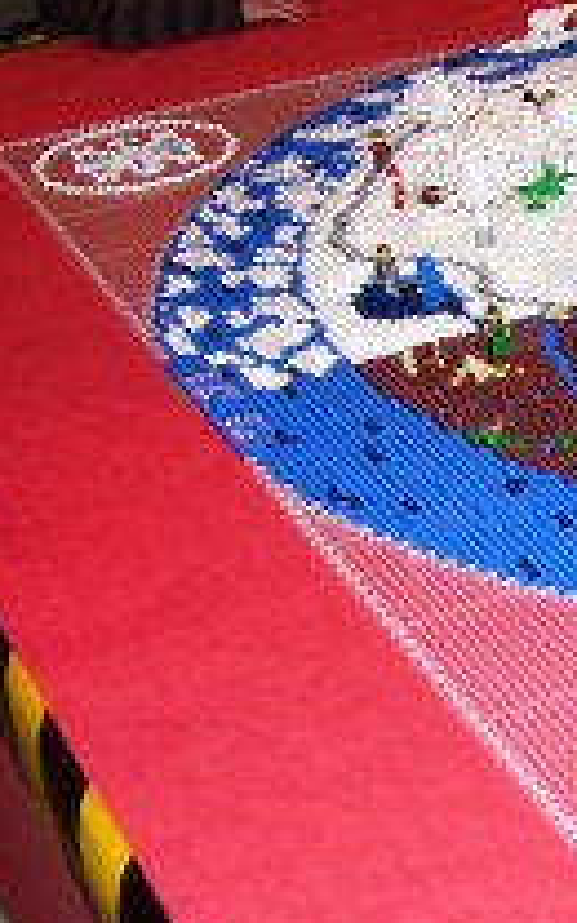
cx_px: 874
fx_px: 2063
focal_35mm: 82
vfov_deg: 25.2
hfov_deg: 14.8
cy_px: 453
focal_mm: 6
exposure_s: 1/60
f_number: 2.7
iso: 80
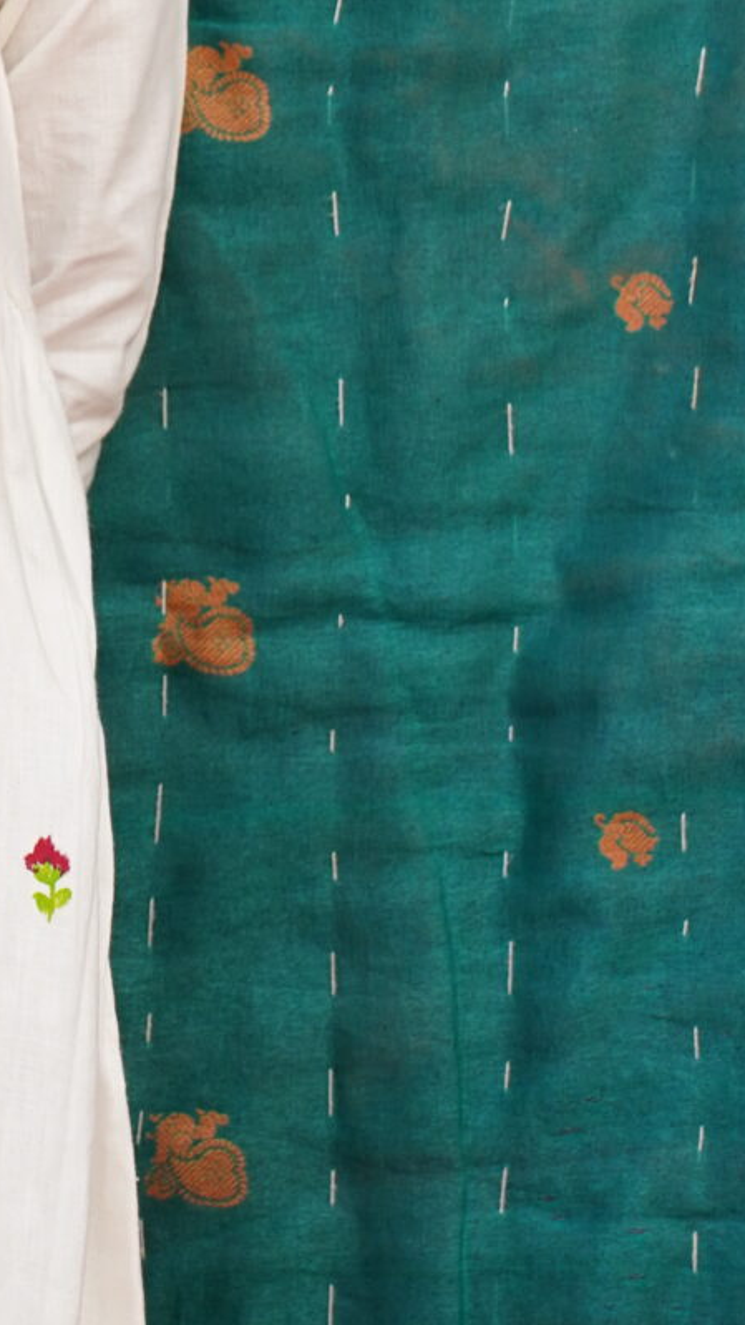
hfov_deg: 4.8
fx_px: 8848
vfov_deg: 8.5
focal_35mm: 252
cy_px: 184
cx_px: -409
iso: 640
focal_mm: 75
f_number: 6.3
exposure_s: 1/400
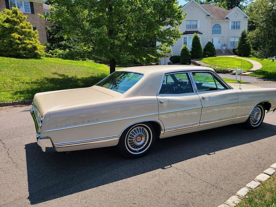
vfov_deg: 53.1
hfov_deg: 67.3
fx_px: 207
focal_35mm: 26
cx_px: 138
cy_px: 104
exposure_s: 1/1579
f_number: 1.8
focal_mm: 5.4
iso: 40
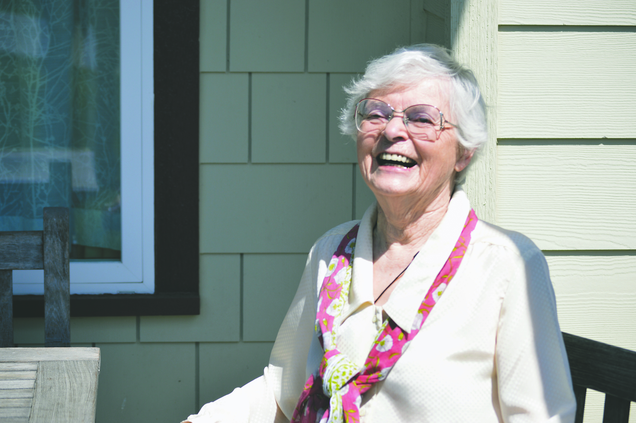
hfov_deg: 16.7
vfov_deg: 11.1
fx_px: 2171
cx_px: 318
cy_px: 212
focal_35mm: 123
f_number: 5.6
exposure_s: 1/500
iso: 100
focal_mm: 82
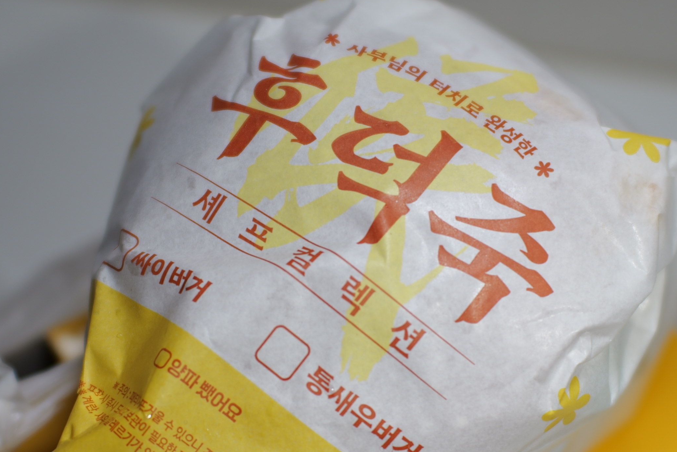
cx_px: 304
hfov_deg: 18.6
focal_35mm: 110
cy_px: 261
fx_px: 2069
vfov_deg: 12.5
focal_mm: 40
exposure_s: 1/200
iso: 100
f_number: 2.2
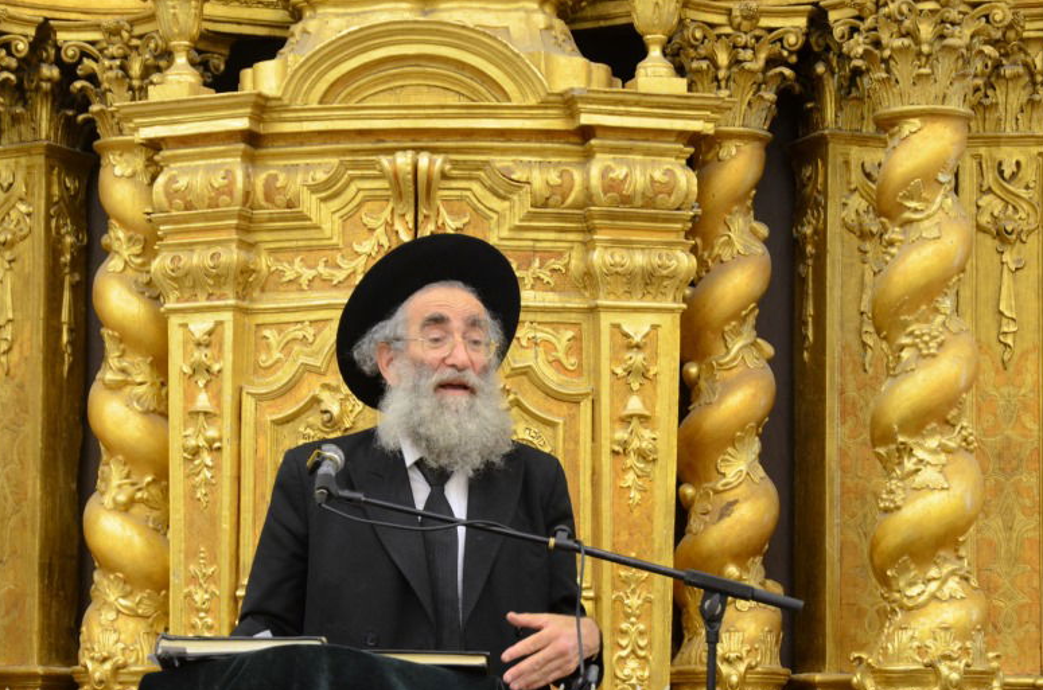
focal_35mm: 111
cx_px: 415
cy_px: 443
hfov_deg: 18.4
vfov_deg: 12.3
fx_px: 3209
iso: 1250
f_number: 5.3
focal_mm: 56
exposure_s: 1/125
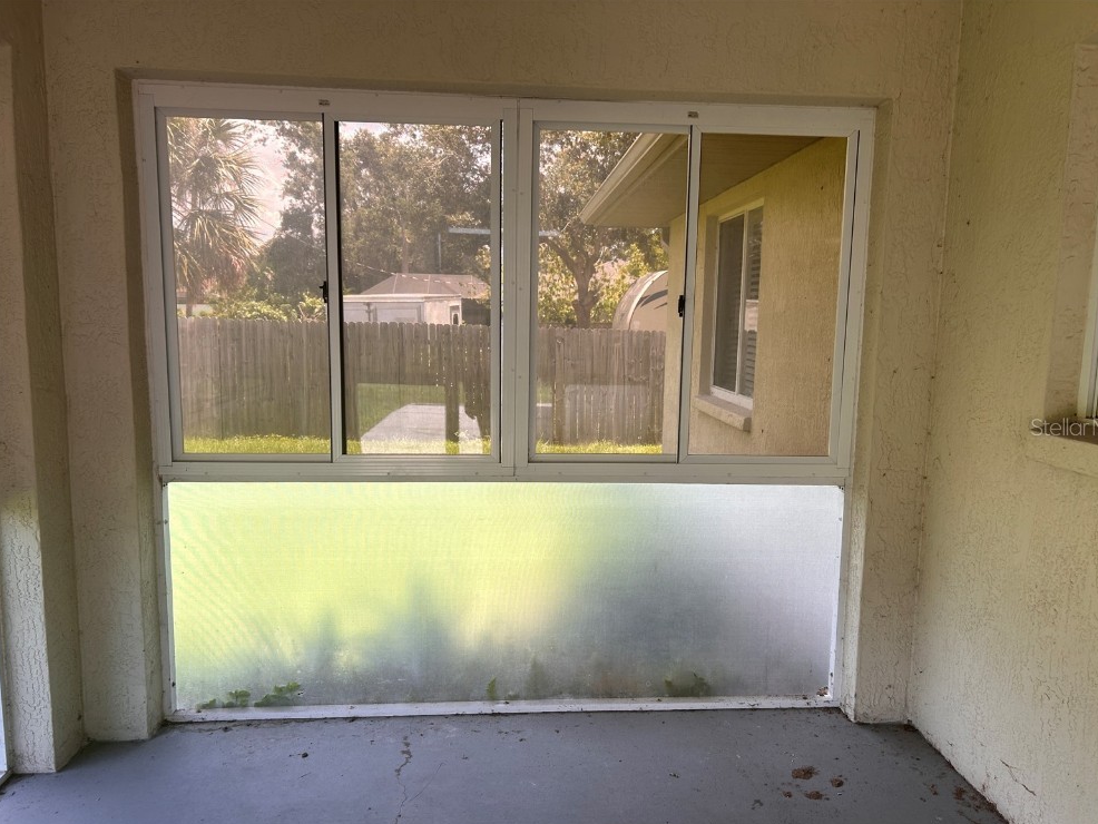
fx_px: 857
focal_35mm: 27
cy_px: 426
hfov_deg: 65.3
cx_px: 566
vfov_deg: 51.4
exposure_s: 1/207
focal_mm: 5.7
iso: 40
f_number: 1.5
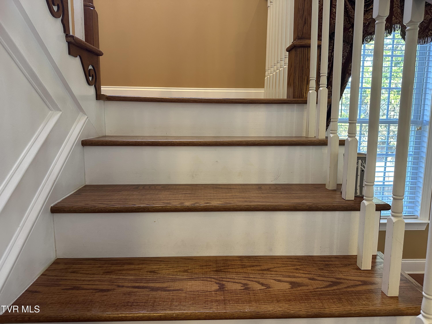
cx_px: 216
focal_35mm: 24
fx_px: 300
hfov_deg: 71.6
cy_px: 162
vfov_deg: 56.8
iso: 250
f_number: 1.78
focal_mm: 6.86
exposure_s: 1/60
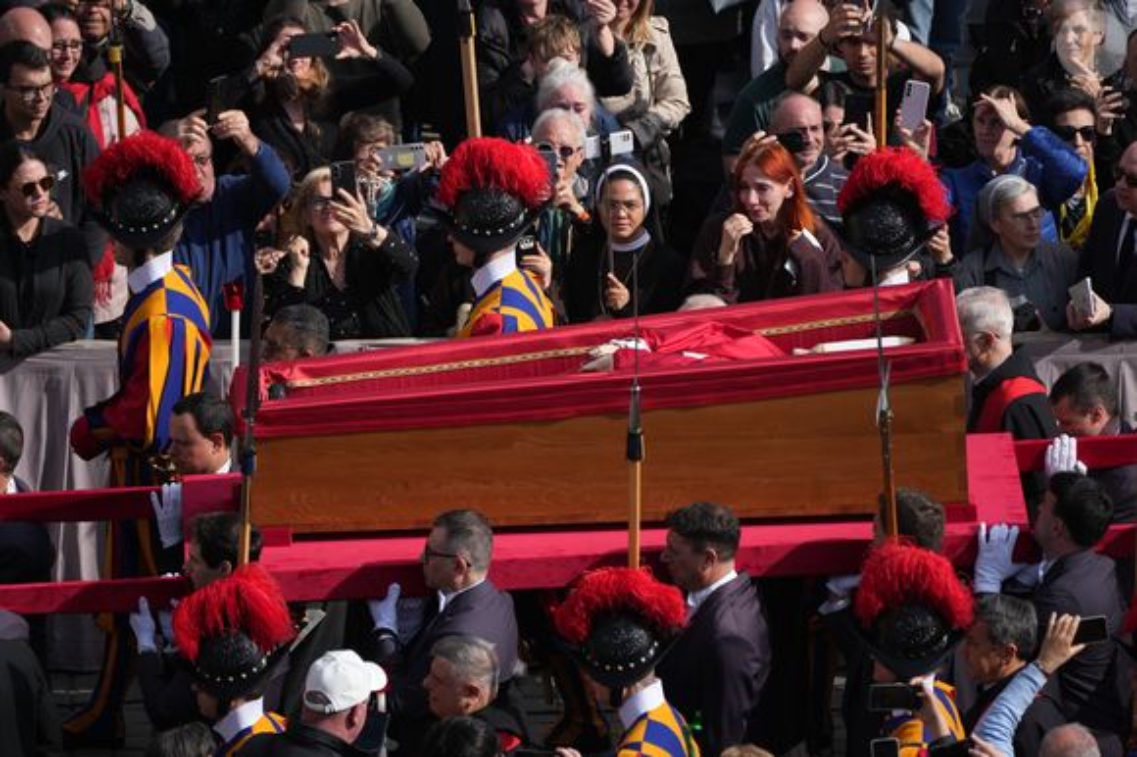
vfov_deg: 3.4
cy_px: 378
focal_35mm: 400
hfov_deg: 5.2
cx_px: 568
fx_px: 12626
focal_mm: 400
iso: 250
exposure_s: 1/1500
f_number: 5.6
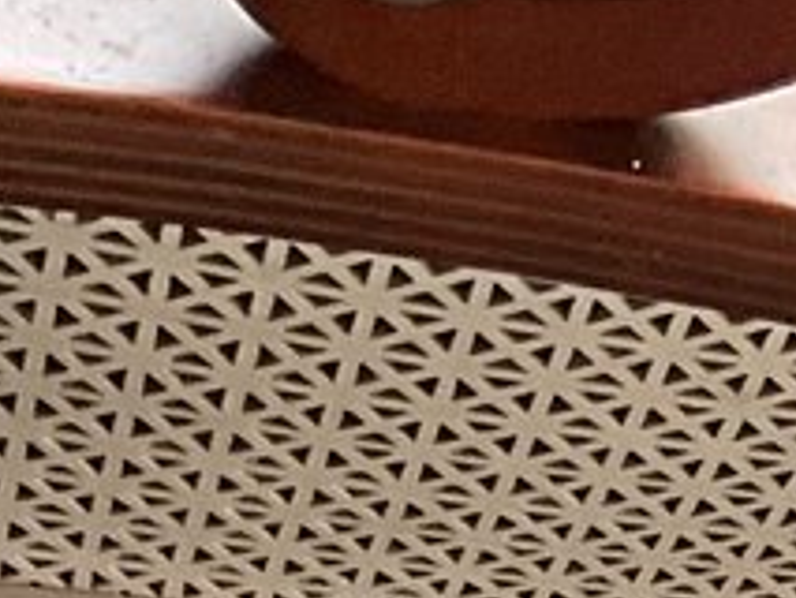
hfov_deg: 9.2
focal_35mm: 206
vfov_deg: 6.4
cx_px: 1332
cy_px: 2039
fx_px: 4740
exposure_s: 1/60
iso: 160
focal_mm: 3
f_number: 1.8
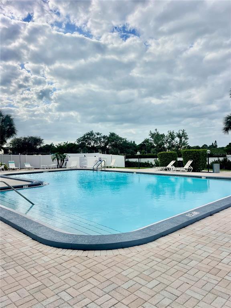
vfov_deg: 69.4
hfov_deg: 54.9
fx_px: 222
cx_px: 116
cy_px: 154
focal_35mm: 25
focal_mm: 5.1
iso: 32
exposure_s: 1/6993
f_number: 1.6
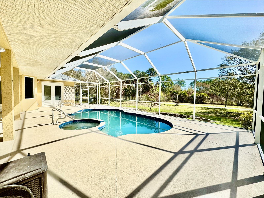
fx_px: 107
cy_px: 99
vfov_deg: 85.7
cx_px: 132
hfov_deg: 102.1
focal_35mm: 14
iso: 50
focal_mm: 2.22
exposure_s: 1/1299
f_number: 2.2
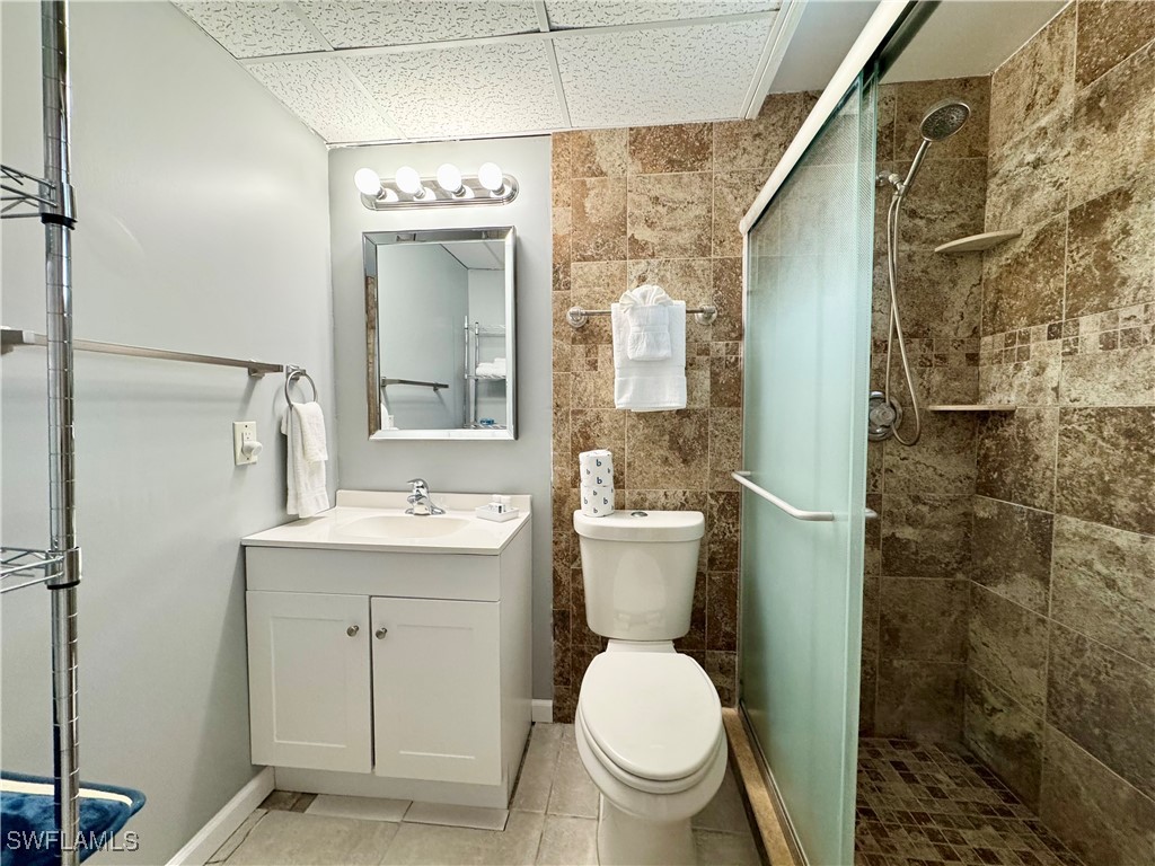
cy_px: 433
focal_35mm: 14
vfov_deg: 85.7
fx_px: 467
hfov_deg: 102.1
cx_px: 578
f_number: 2.2
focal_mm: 2.22
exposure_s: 1/120
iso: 320
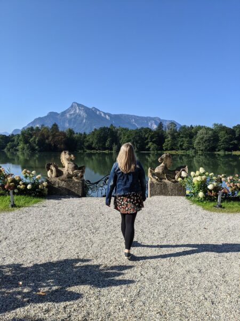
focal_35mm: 27
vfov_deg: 65.3
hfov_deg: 51.4
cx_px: 120
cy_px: 160
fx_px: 250
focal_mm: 4.44
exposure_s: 1/1957
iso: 51
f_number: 1.8
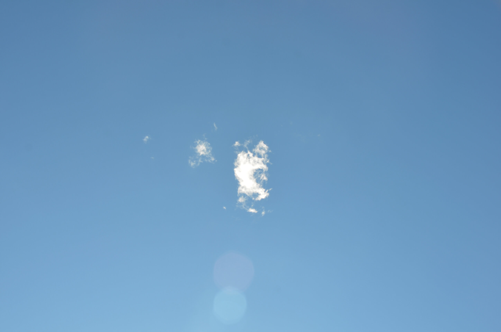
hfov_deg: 41.2
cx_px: 250
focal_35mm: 48
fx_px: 667
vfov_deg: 28.0
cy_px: 166
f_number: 8
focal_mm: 32
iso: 125
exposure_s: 1/250
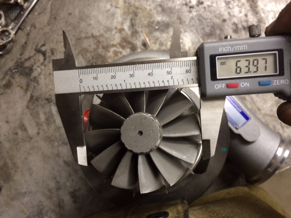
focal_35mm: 29
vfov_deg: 48.2
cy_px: 109
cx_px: 146
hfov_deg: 61.7
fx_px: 244
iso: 125
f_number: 2.2
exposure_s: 1/30
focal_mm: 4.15
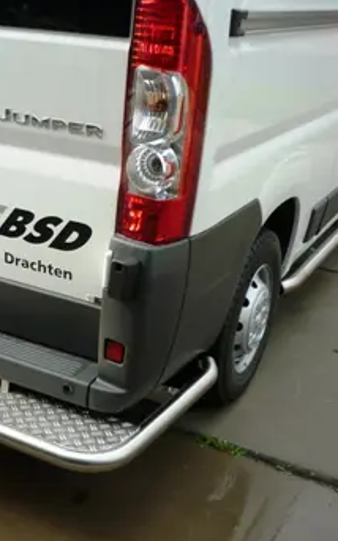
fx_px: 753
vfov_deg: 39.6
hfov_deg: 24.5
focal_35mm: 51
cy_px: 272
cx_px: 25
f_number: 2.8
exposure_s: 1/320
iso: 80
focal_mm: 5.5
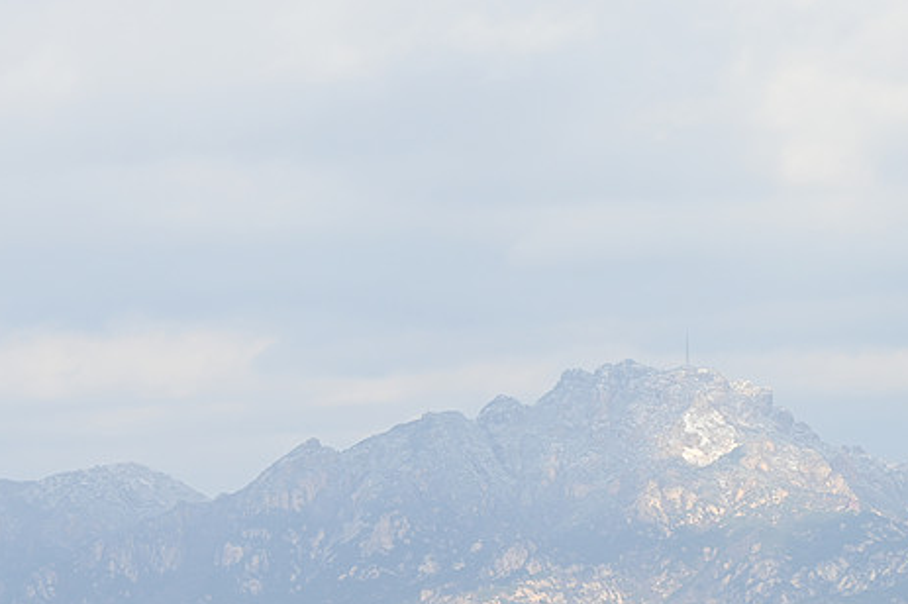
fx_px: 7838
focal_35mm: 311
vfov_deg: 4.4
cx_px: 651
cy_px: 489
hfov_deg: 6.6
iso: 64
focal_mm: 120
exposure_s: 1/100
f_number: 8
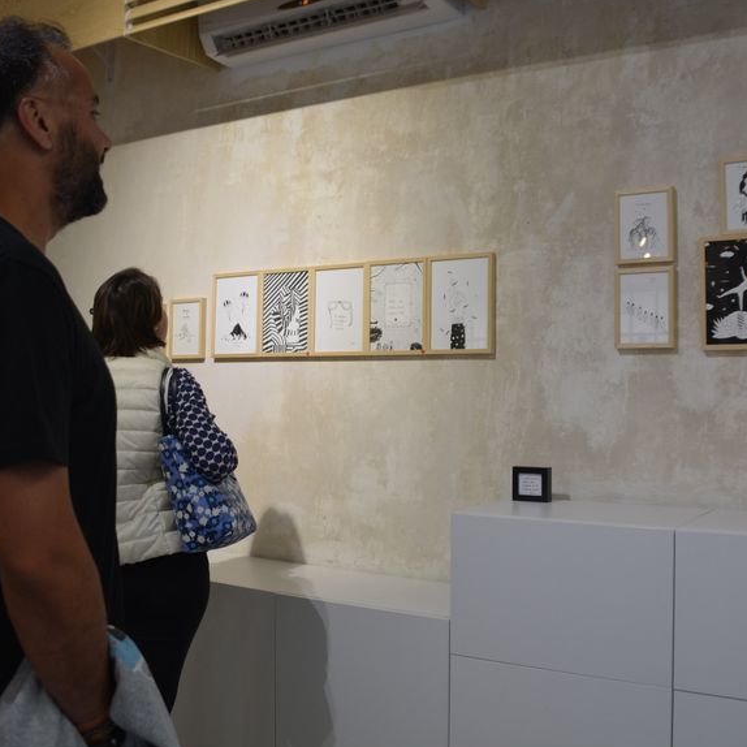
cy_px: 344
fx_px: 928
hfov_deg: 43.8
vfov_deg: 43.8
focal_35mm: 38
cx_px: 358
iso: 400
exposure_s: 1/60
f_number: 4
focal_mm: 18
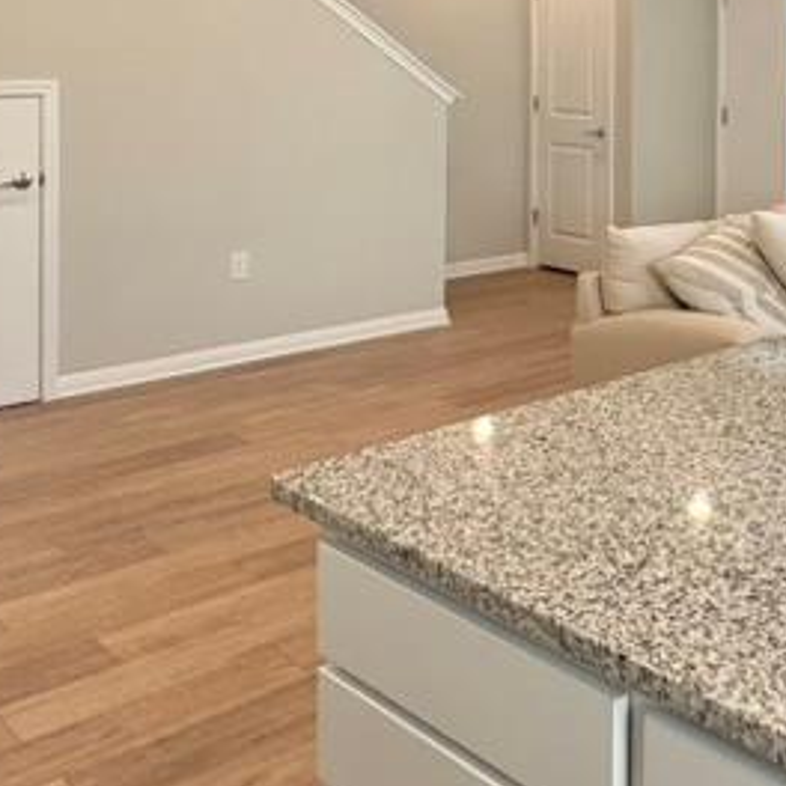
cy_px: 48
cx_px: 813
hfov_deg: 32.1
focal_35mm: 48
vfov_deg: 33.1
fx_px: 1233
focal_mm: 2.22
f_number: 2.2
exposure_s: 1/120
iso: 50
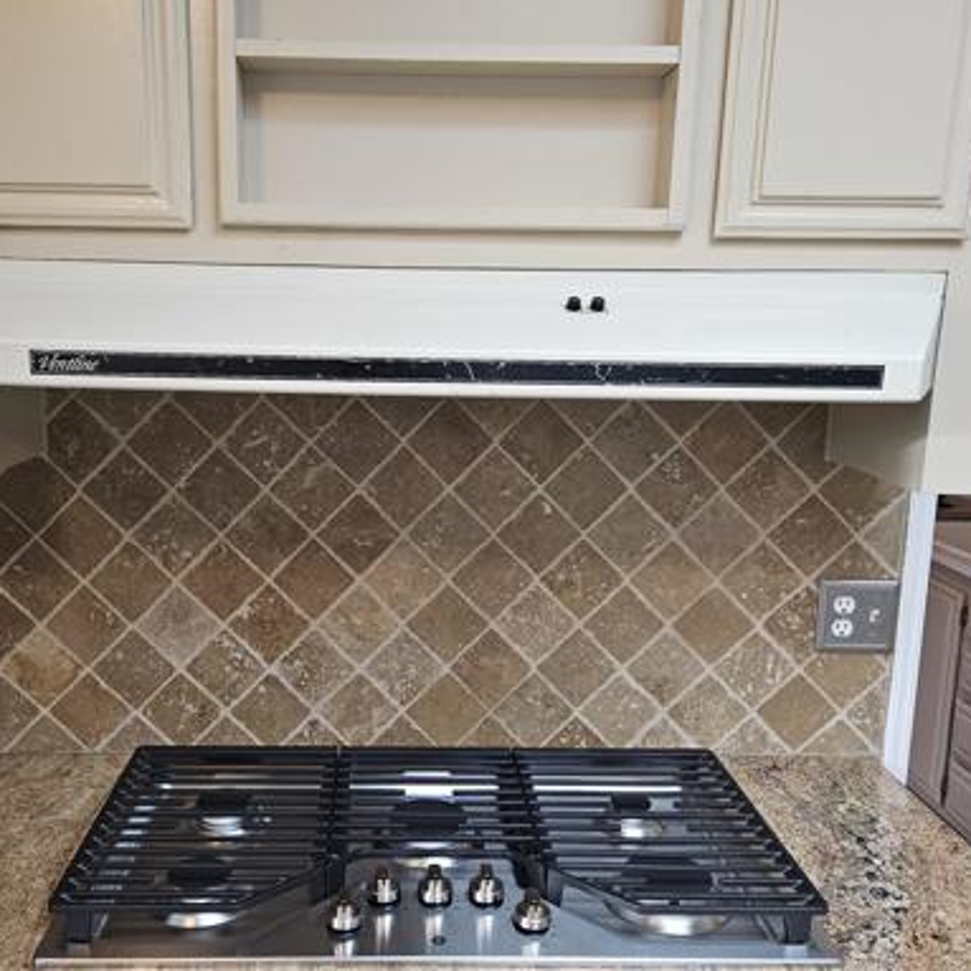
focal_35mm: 34
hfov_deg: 48.2
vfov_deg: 48.4
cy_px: 525
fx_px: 1079
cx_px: 398
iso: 250
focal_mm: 5.4
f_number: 1.8
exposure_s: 1/120
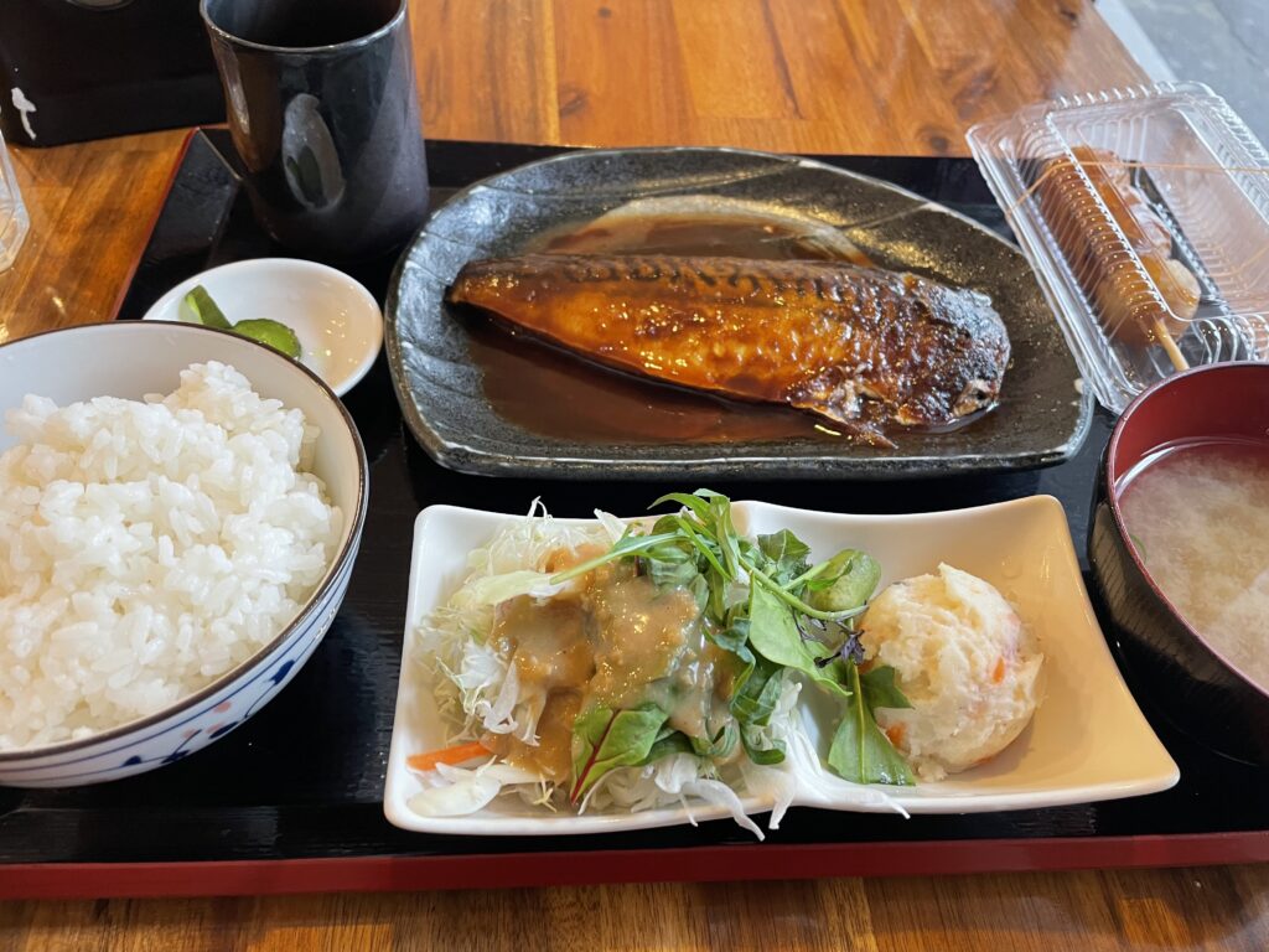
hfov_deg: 67.3
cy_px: 476
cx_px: 634
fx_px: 953
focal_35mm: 26
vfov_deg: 53.1
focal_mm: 4.2
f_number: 1.6
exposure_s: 1/50
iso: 125
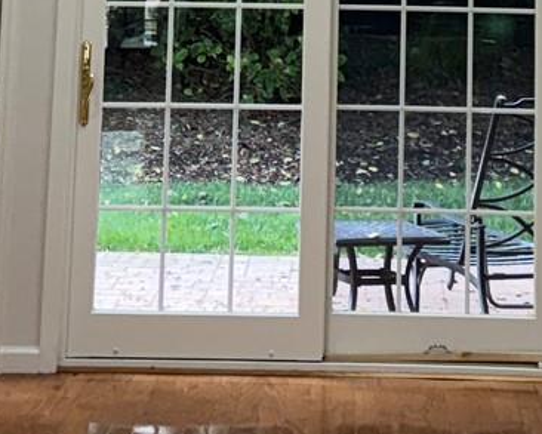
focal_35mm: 131
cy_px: -350
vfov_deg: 11.0
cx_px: 348
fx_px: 2102
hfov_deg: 14.7
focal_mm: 6.76
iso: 160
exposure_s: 1/120
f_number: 1.78
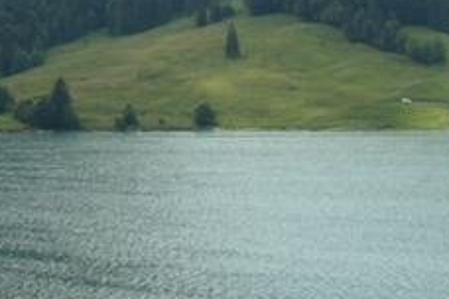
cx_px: -124
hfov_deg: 17.0
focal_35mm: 114
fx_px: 1422
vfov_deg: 11.5
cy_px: -169
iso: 50
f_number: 8
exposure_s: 1/60
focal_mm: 6.39
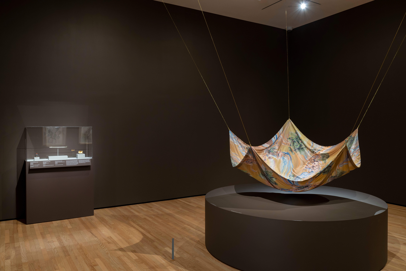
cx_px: 203
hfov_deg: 61.9
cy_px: 136
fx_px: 338
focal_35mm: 30
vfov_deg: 43.6
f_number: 8
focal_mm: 30
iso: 400
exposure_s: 1.6
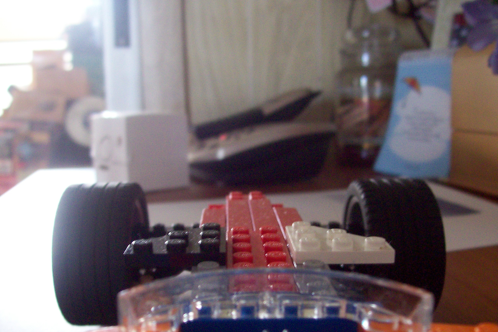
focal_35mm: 41
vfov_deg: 32.6
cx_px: 241
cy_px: 190
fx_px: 567
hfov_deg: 47.4
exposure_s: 1/8
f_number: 2.7
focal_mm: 6
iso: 160
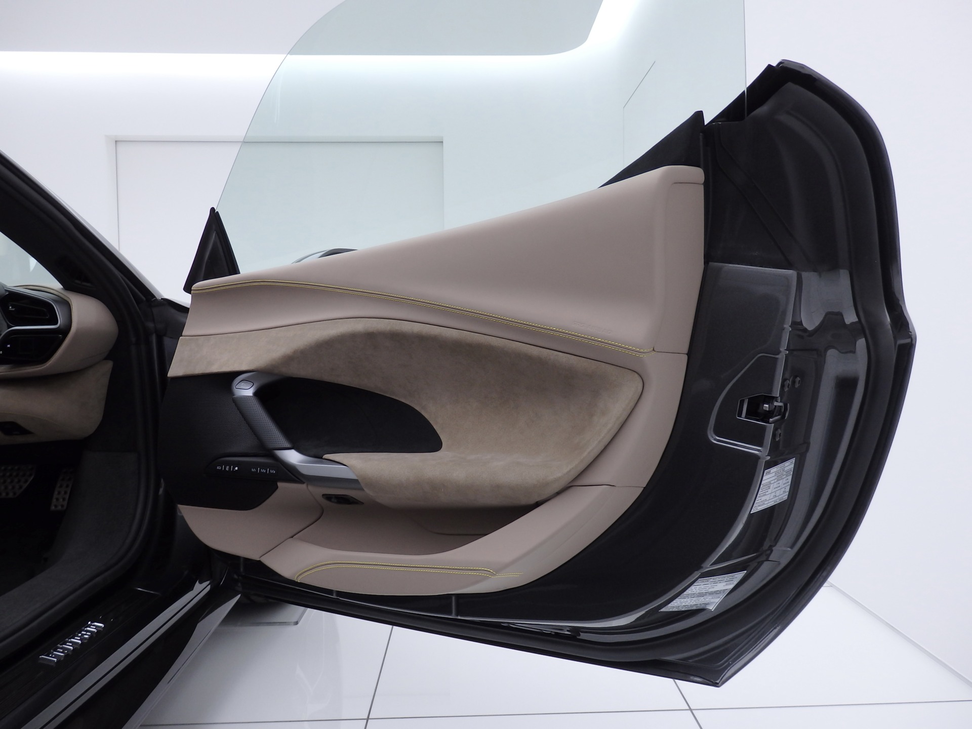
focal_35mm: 25
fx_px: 702
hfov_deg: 69.4
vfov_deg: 54.9
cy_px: 364
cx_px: 486
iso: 125
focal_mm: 4.5
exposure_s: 1/80
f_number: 3
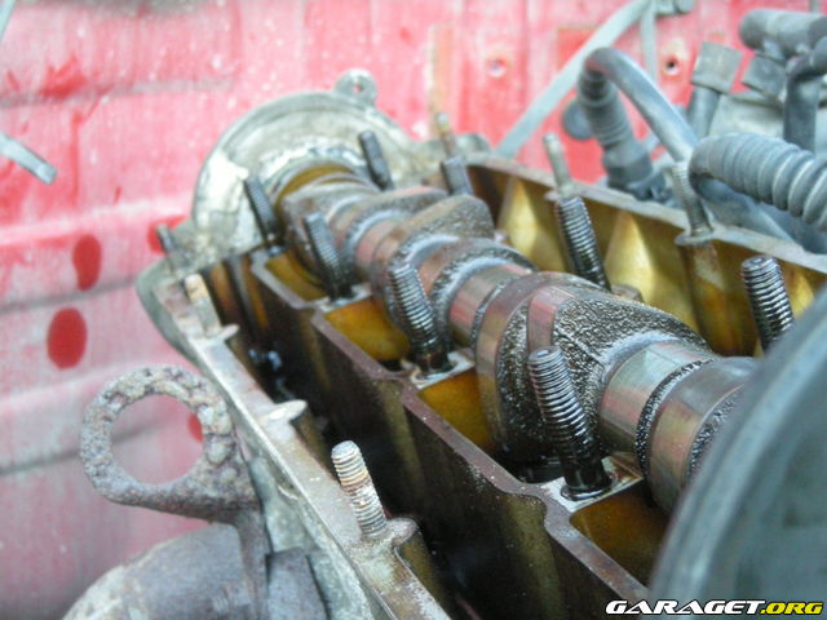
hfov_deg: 25.7
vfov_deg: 19.4
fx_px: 1816
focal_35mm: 76
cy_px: 310
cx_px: 414
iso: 400
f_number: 3.9
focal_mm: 12.3
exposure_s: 1/35.2
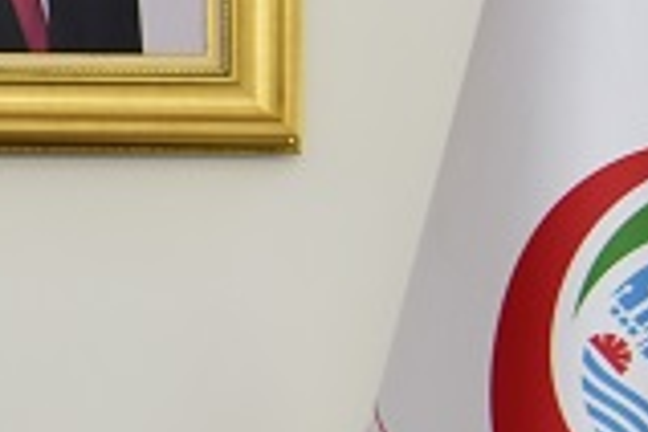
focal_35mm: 171
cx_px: -835
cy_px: 450
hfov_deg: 10.5
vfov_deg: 8.0
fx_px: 3078
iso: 800
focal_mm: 34
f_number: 5.6
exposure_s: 1/80
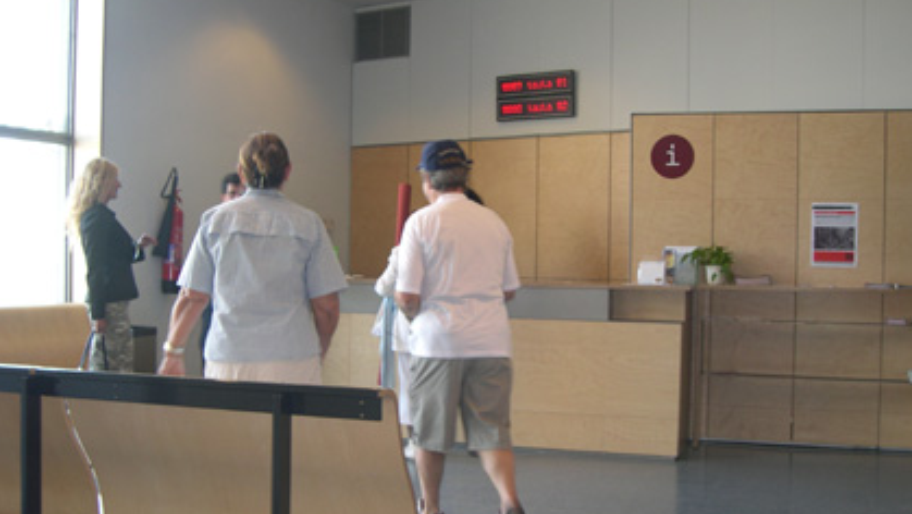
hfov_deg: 48.3
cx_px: 456
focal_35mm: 42
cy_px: 297
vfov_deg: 28.3
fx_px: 1016
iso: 100
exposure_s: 1/30
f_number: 2.8
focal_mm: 8
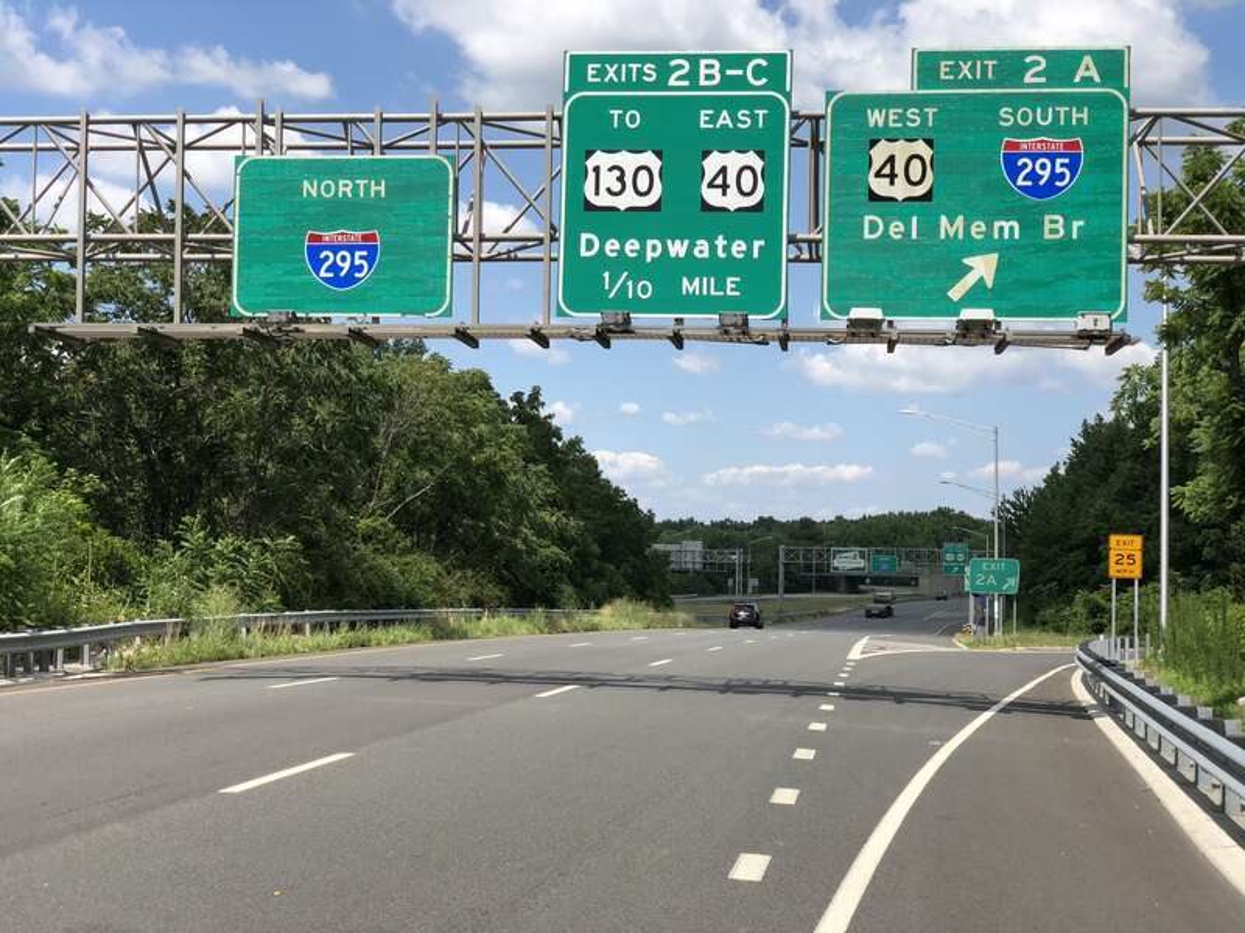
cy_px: 466
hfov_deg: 36.8
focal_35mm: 52
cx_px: 622
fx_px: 1870
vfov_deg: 28.0
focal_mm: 6
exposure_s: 1/1116
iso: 16
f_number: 2.4
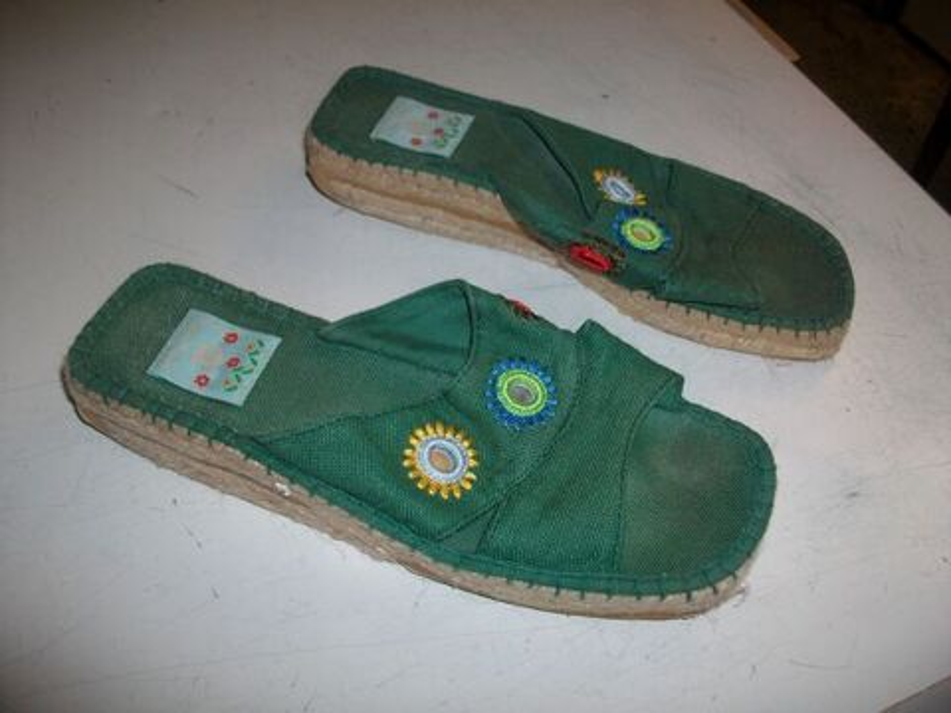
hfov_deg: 56.8
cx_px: 476
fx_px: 879
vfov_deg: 44.2
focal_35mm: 32
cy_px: 356
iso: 80
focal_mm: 5.7
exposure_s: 1/40
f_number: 2.9
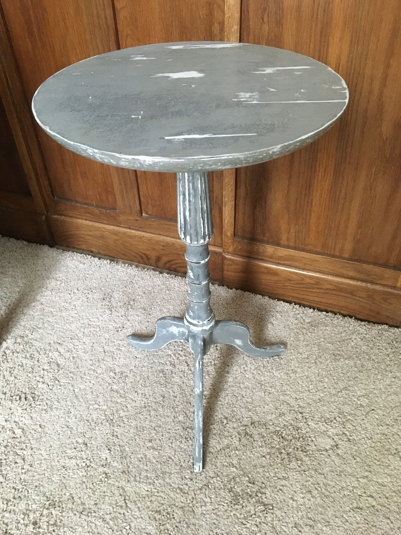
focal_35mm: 29
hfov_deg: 48.2
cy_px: 268
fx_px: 448
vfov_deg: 61.7
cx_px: 200
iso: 320
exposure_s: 1/17
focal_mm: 4.15
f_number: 2.2
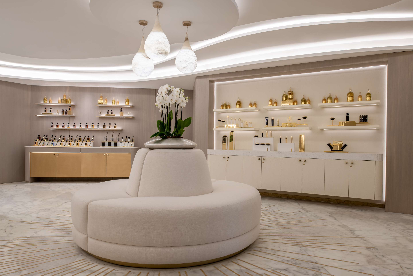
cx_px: 206
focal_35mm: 24
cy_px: 138
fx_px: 275
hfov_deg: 73.7
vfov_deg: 53.1
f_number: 11
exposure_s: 1.3
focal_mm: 24
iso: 31
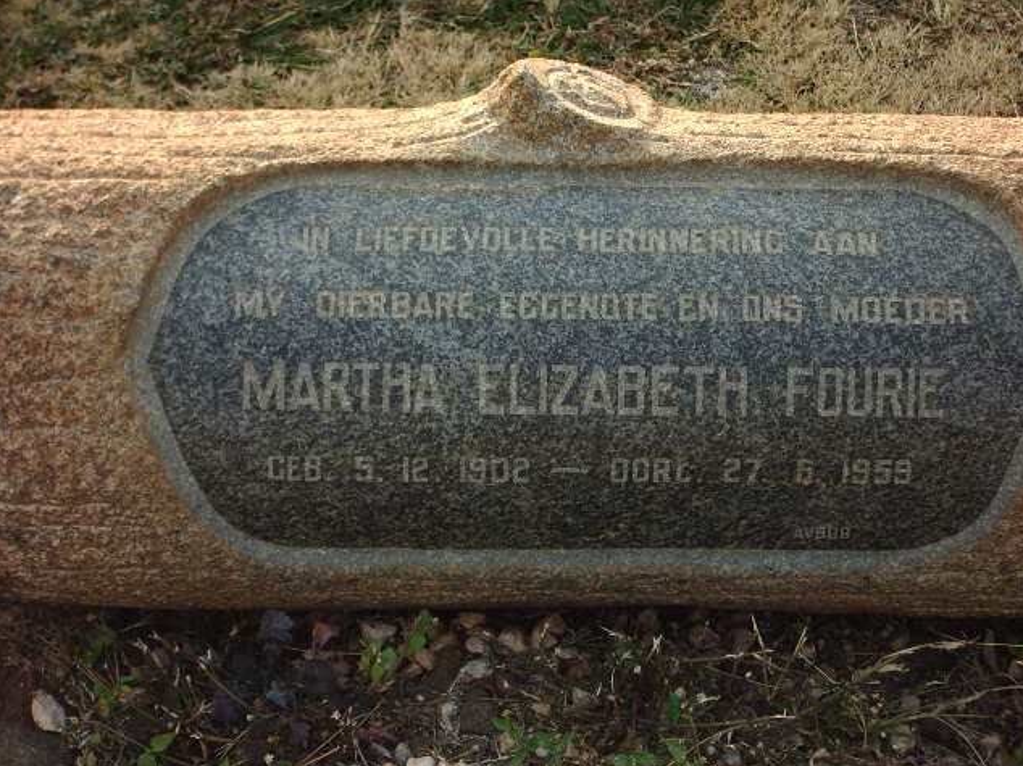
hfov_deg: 18.6
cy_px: 384
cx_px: 512
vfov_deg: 14.0
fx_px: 3131
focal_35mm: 106
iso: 100
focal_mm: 17.4
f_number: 4.8
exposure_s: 1/100
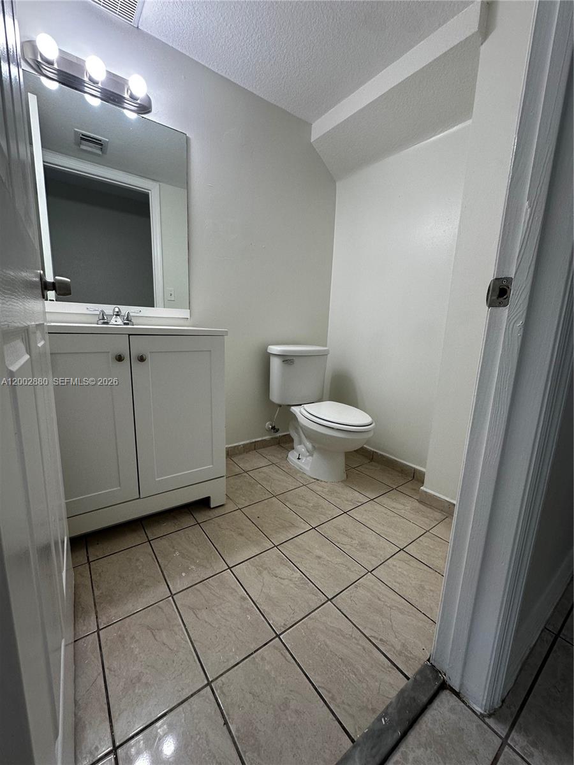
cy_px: 382
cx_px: 287
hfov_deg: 85.7
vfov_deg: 102.1
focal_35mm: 14
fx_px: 310
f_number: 2.2
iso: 125
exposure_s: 1/120
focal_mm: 2.22
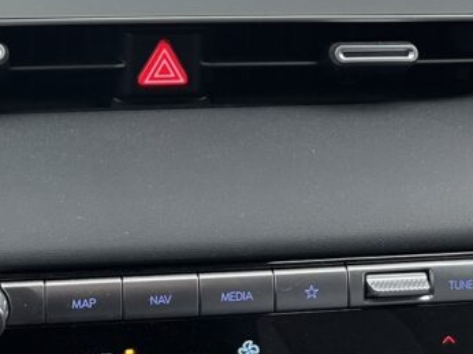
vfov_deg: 18.2
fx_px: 1051
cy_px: -60
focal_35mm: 77
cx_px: 111
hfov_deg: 25.0
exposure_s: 1/80
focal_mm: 5.1
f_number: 1.6
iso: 125
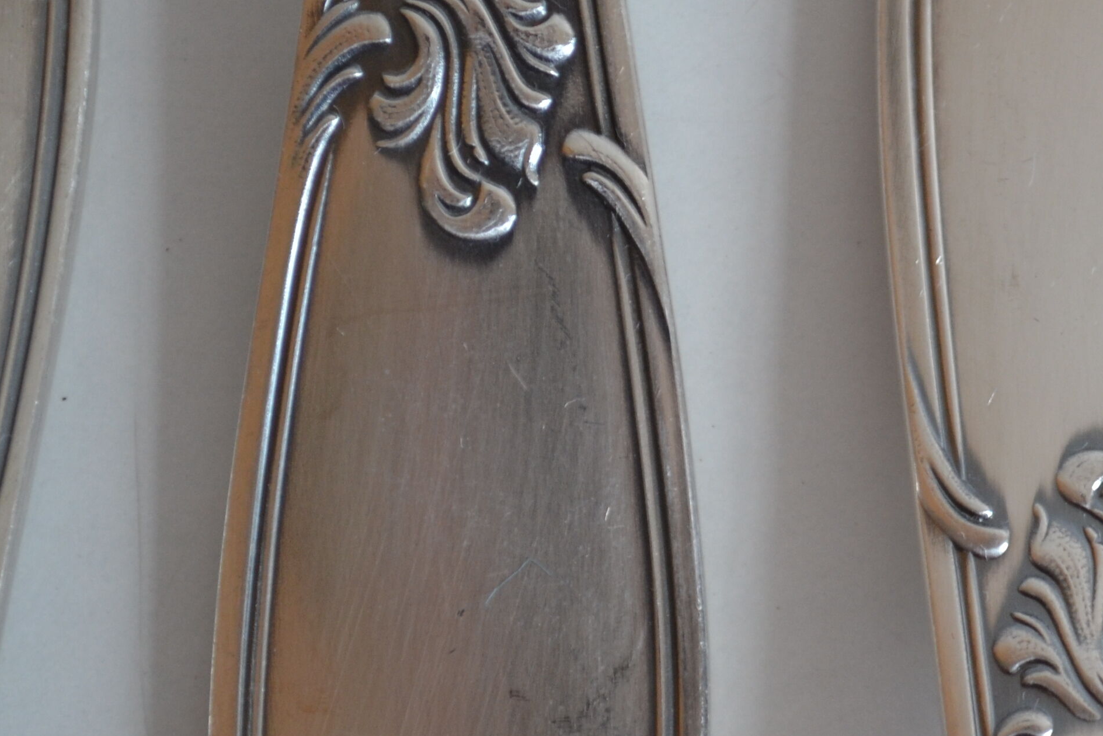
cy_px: 350
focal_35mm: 201
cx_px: 1147
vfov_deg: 6.8
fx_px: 6166
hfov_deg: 10.1
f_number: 5.6
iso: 400
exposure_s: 1/30
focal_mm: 55
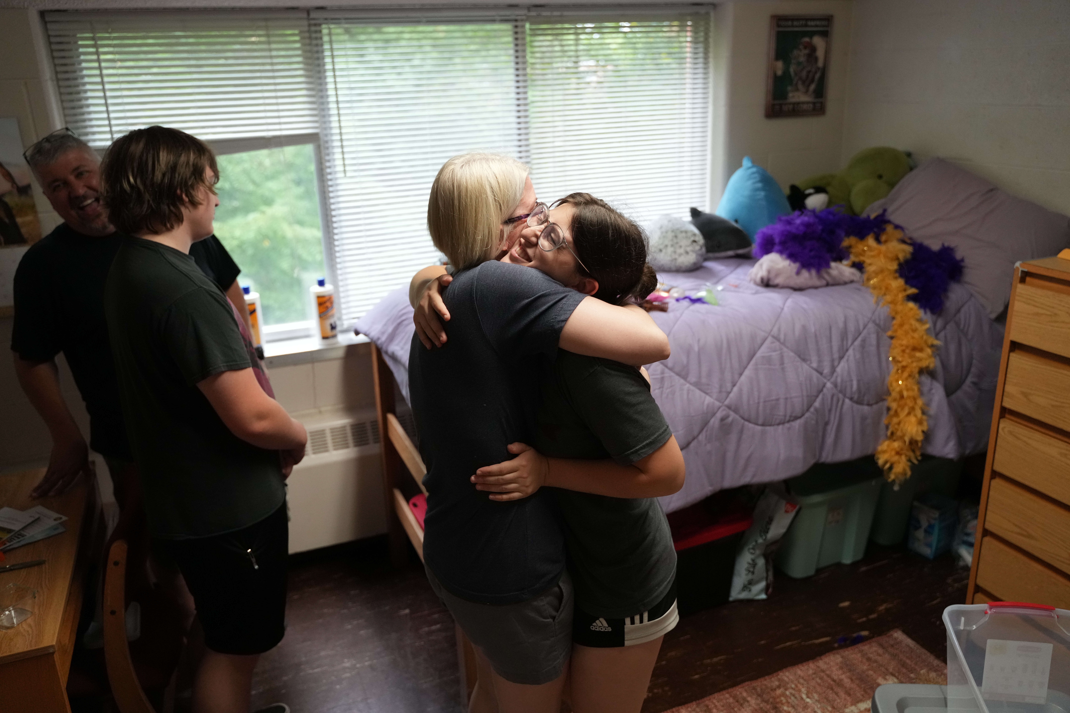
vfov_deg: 46.4
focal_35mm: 28
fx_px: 832
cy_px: 356
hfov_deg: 65.5
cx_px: 535
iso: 3200
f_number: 2.8
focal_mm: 28
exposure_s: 1/400
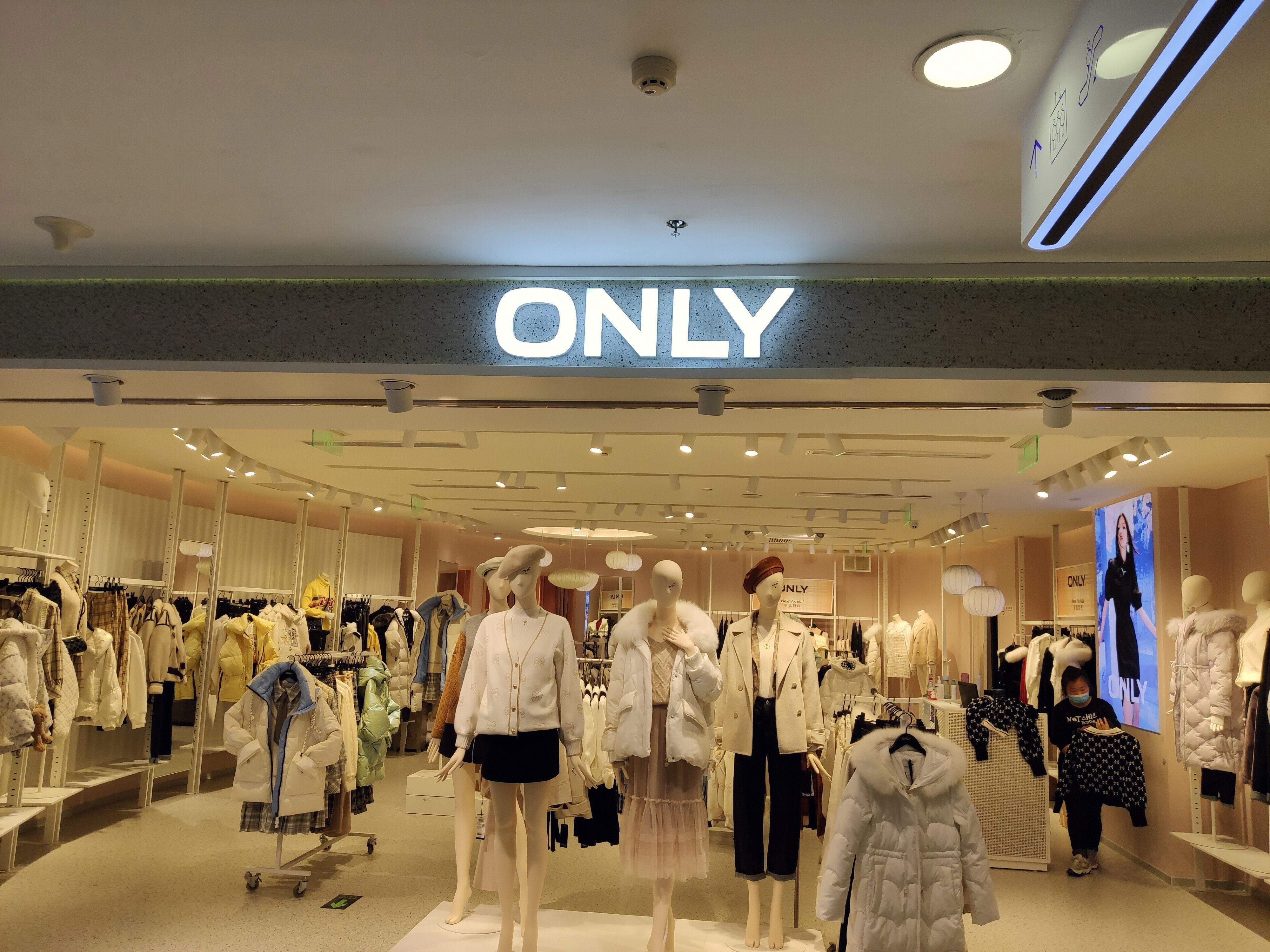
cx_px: 635
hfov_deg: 67.3
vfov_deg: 53.1
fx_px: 954
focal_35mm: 26
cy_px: 476
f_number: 1.75
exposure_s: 1/328
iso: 112
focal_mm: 4.75
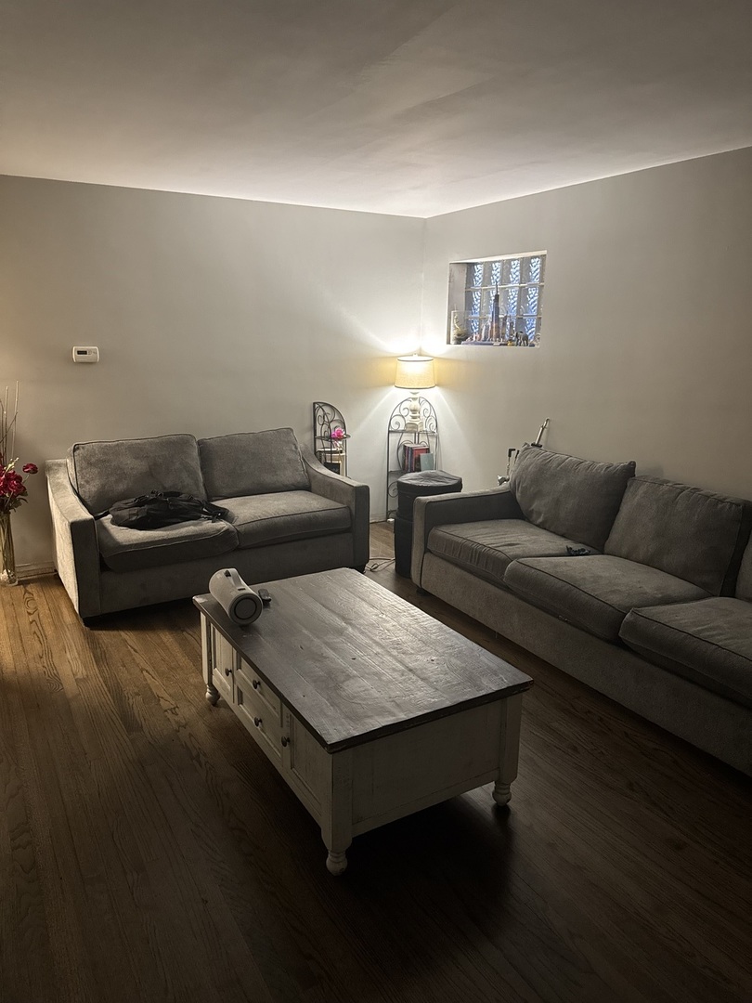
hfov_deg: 56.8
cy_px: 502
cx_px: 376
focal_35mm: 24
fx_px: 695
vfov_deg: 71.6
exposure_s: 1/60
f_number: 1.78
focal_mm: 6.76
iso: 800
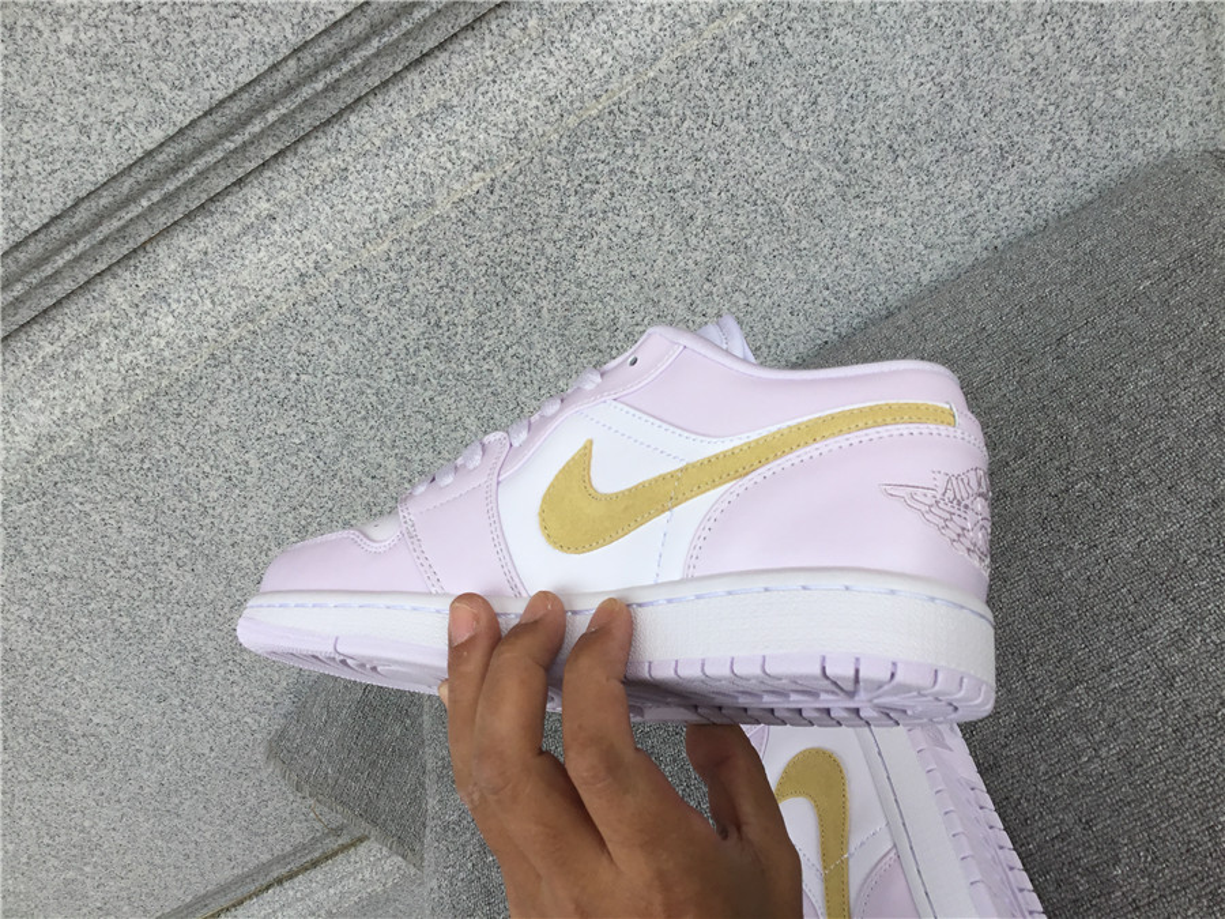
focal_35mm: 31
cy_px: 460
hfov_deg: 58.4
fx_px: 1097
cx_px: 612
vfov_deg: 45.4
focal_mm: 3.3
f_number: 2.4
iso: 25
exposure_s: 1/401
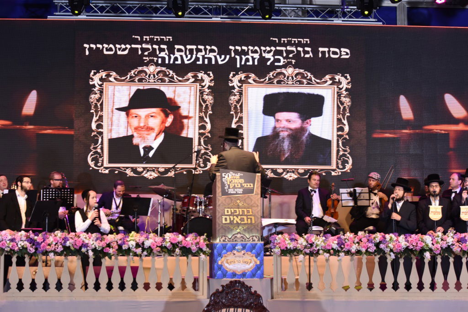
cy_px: 156
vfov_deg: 19.5
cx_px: 234
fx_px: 910
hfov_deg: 28.8
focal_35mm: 70
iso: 1250
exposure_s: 1/100
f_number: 6.3
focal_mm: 70
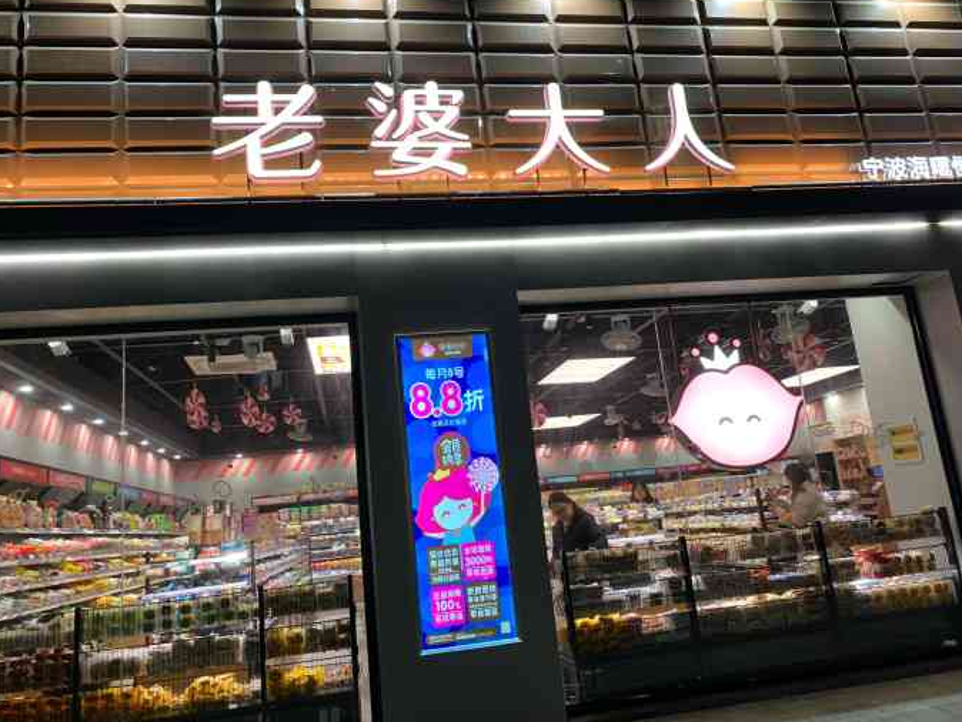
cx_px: 492
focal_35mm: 27
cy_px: 355
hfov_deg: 65.3
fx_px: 751
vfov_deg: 51.4
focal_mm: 4.25
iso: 100
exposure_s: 1/50
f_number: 1.8
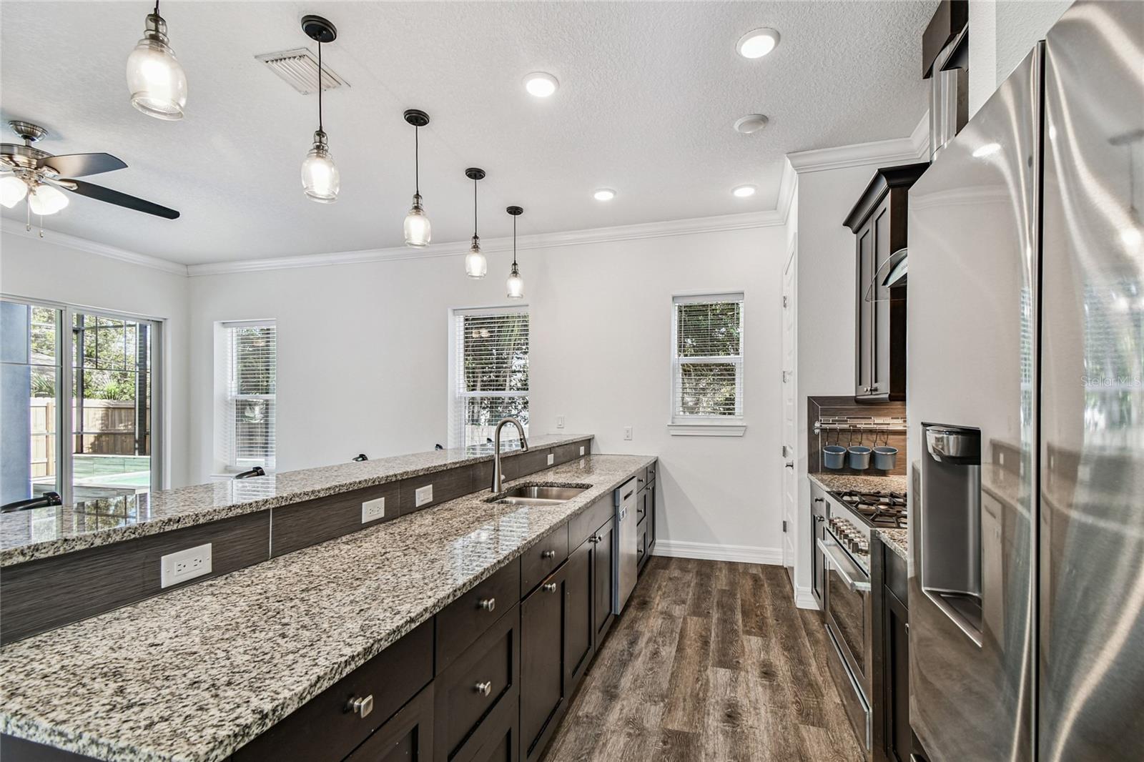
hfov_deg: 100.4
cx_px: 572
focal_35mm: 15
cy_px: 381
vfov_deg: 77.3
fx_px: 477
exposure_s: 1/3.33
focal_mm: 10
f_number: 7.1
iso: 100
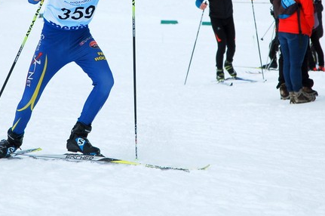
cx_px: 123
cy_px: 45
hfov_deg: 8.7
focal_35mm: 237
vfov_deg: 5.8
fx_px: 2136
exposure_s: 1/1250
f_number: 5
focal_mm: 85
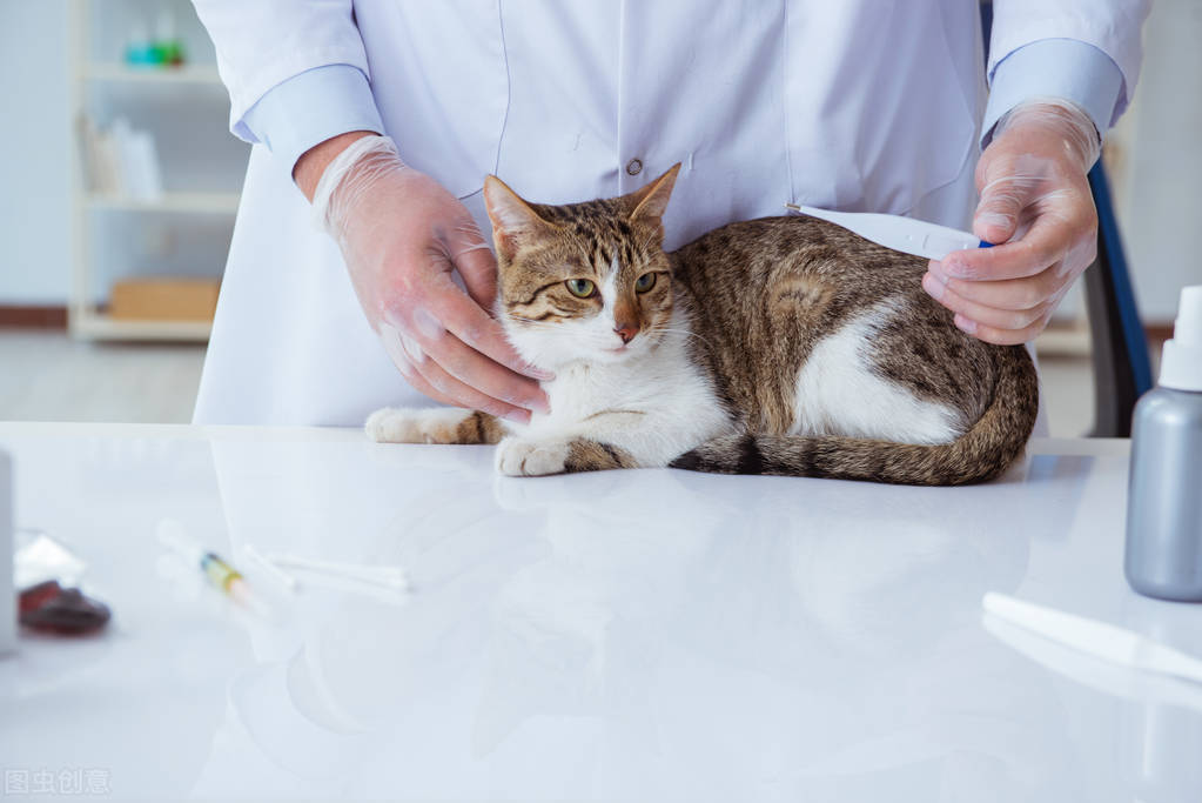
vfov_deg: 19.5
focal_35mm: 70
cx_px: 601
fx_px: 2338
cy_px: 402
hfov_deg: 28.8
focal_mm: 70
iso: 125
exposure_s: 1/100
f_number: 4
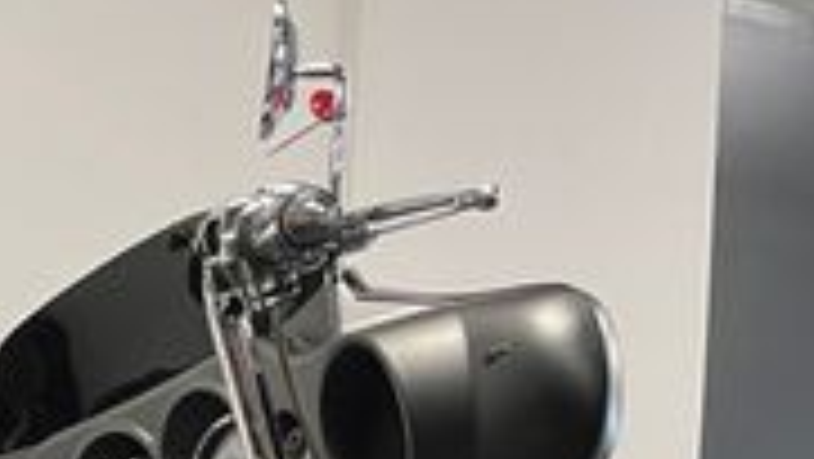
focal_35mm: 100
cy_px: 1022
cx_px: -517
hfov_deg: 18.2
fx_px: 2159
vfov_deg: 10.7
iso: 80
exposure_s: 1/50
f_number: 1.6
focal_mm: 5.1
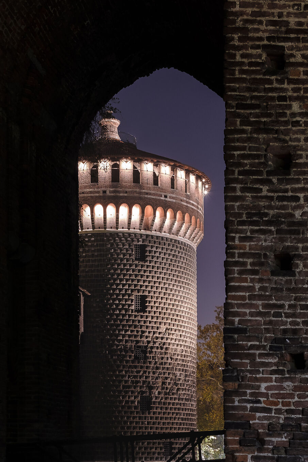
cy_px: 399
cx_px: 182
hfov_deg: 21.9
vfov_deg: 31.2
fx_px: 796
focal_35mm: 62
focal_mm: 23
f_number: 8
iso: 320
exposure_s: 10
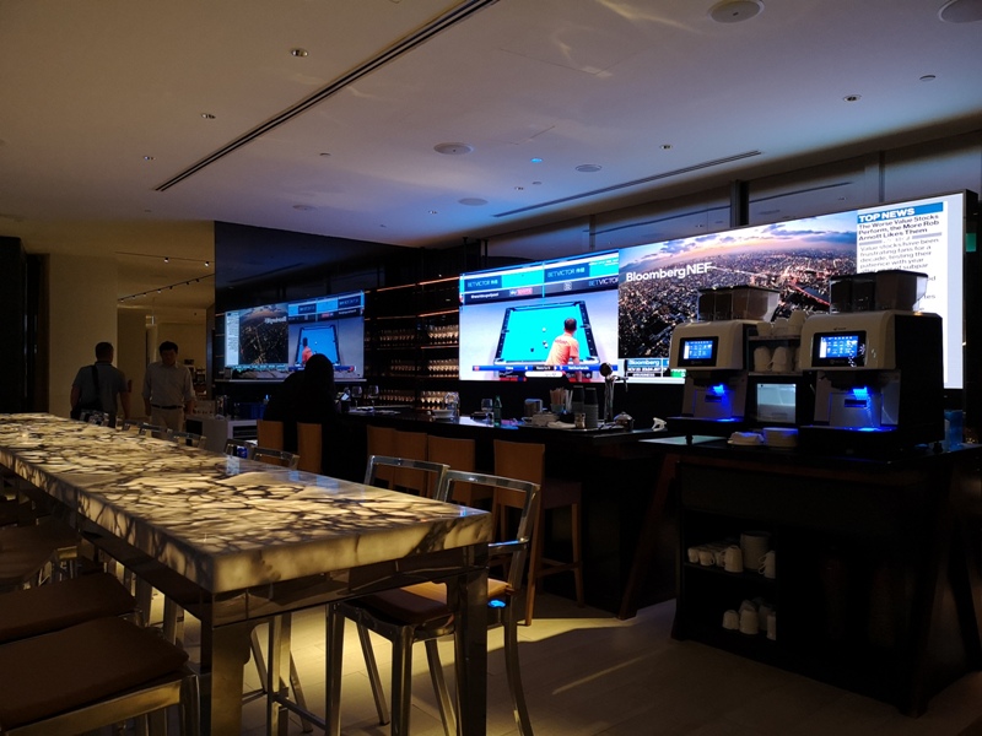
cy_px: 368
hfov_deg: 65.3
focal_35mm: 27
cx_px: 491
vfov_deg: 51.4
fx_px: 766
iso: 400
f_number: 1.8
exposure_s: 1/50
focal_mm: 3.95
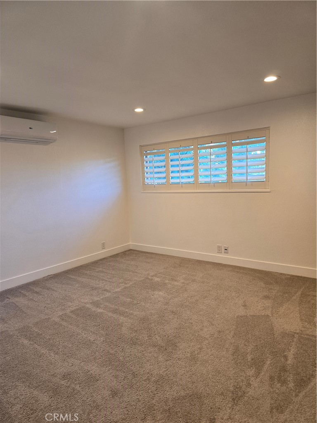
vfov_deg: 73.9
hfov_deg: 58.9
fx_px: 281
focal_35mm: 23
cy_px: 212
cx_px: 158
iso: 250
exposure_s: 1/120
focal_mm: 6.3
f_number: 1.7
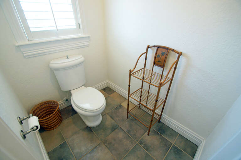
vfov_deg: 77.2
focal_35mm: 15
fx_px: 100
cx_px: 120
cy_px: 80
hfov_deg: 100.5
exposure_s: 1/60
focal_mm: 10
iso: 400
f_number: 4
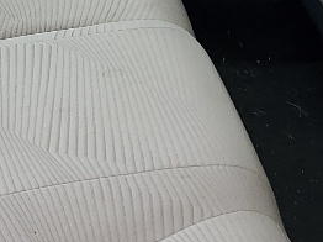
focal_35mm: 159
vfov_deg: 9.3
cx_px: 118
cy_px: 19
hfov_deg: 12.4
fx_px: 1482
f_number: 1.5
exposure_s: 1/60.2
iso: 50
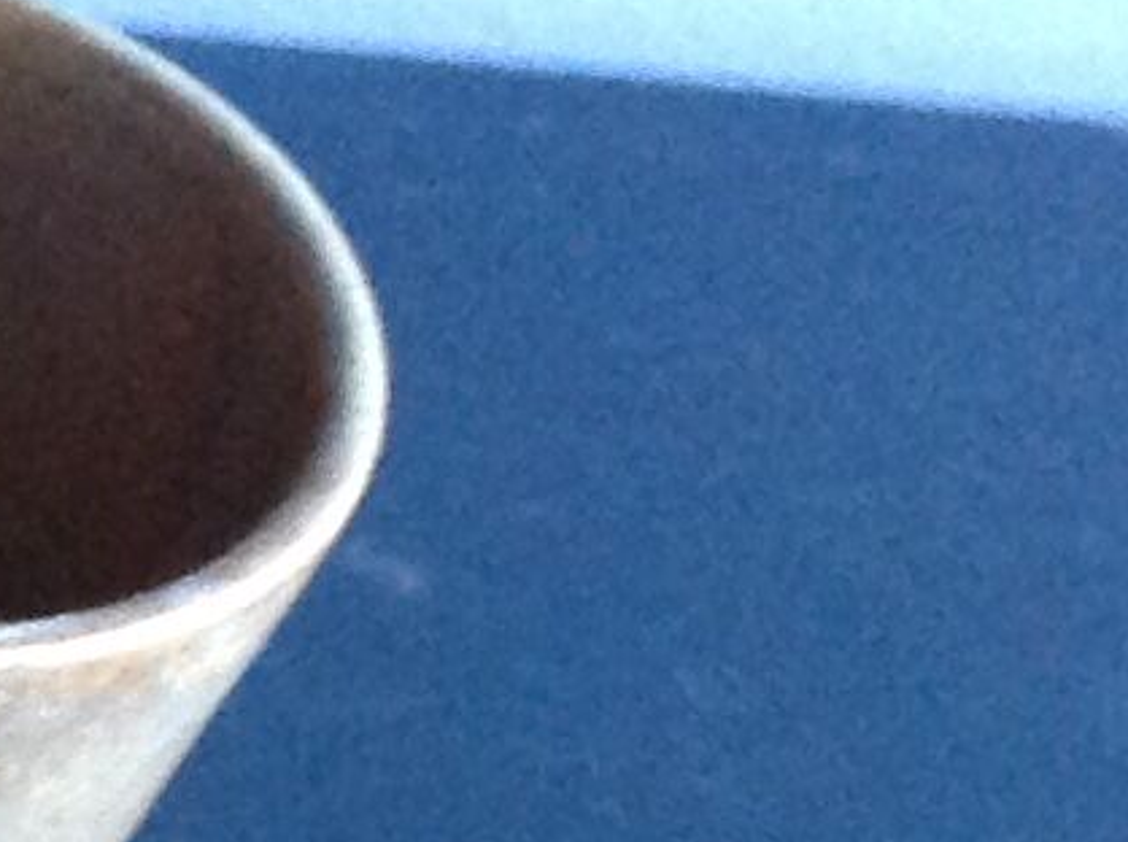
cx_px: -1978
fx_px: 7059
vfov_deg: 6.6
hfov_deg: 8.1
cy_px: 1665
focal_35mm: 217
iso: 320
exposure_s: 1/15
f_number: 2.4
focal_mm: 4.28
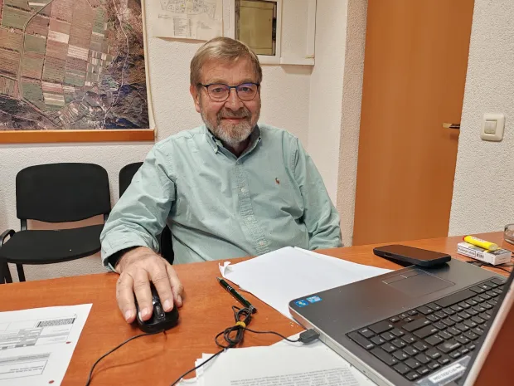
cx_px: 257
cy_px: 193
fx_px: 401
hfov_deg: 65.3
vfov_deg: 51.4
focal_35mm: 27
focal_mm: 6.12
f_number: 1.9
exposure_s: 1/50
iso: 640
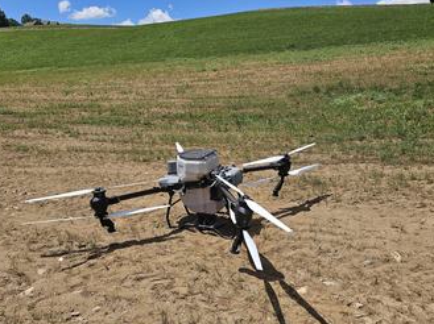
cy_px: 174
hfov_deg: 63.5
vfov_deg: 49.6
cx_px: 206
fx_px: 351
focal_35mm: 28
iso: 10
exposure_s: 1/1019
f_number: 1.7
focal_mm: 6.3
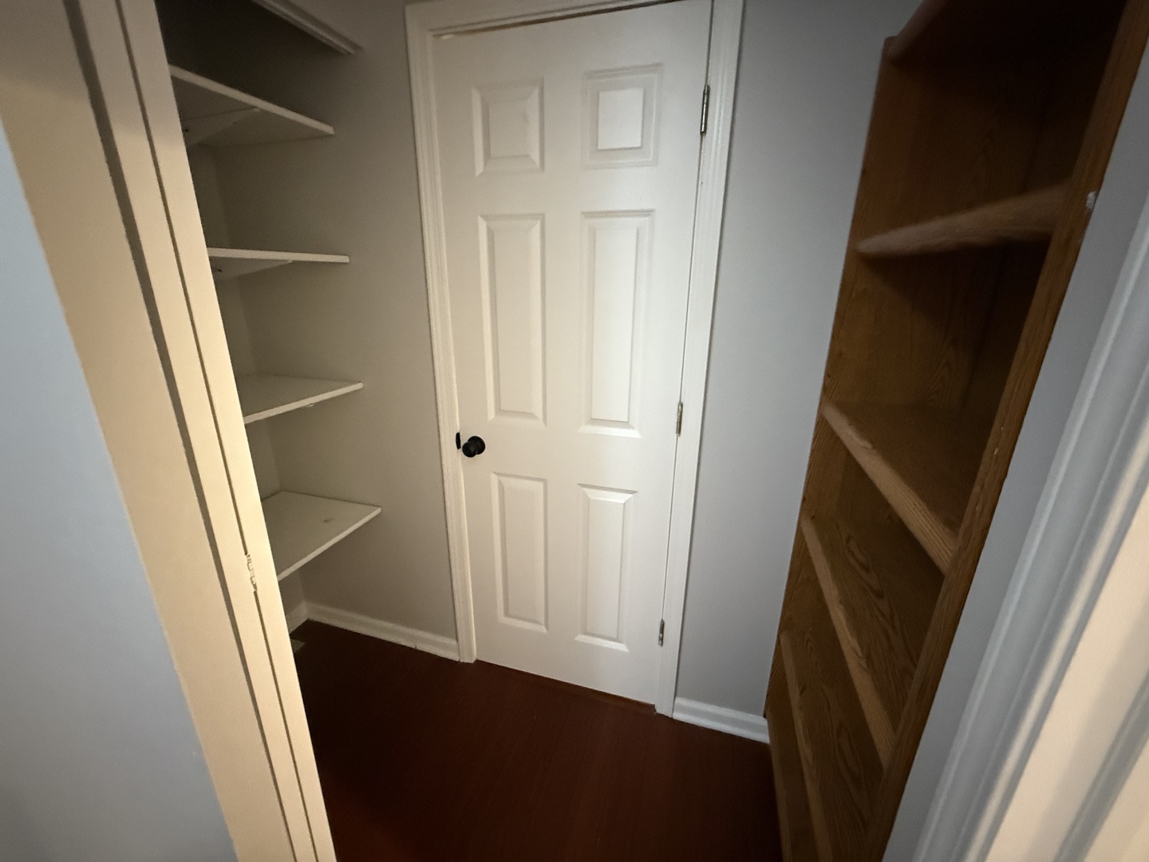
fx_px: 465
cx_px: 574
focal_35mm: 14
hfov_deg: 102.1
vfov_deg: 85.7
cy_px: 431
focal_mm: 2.22
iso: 1250
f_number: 2.2
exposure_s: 1/60
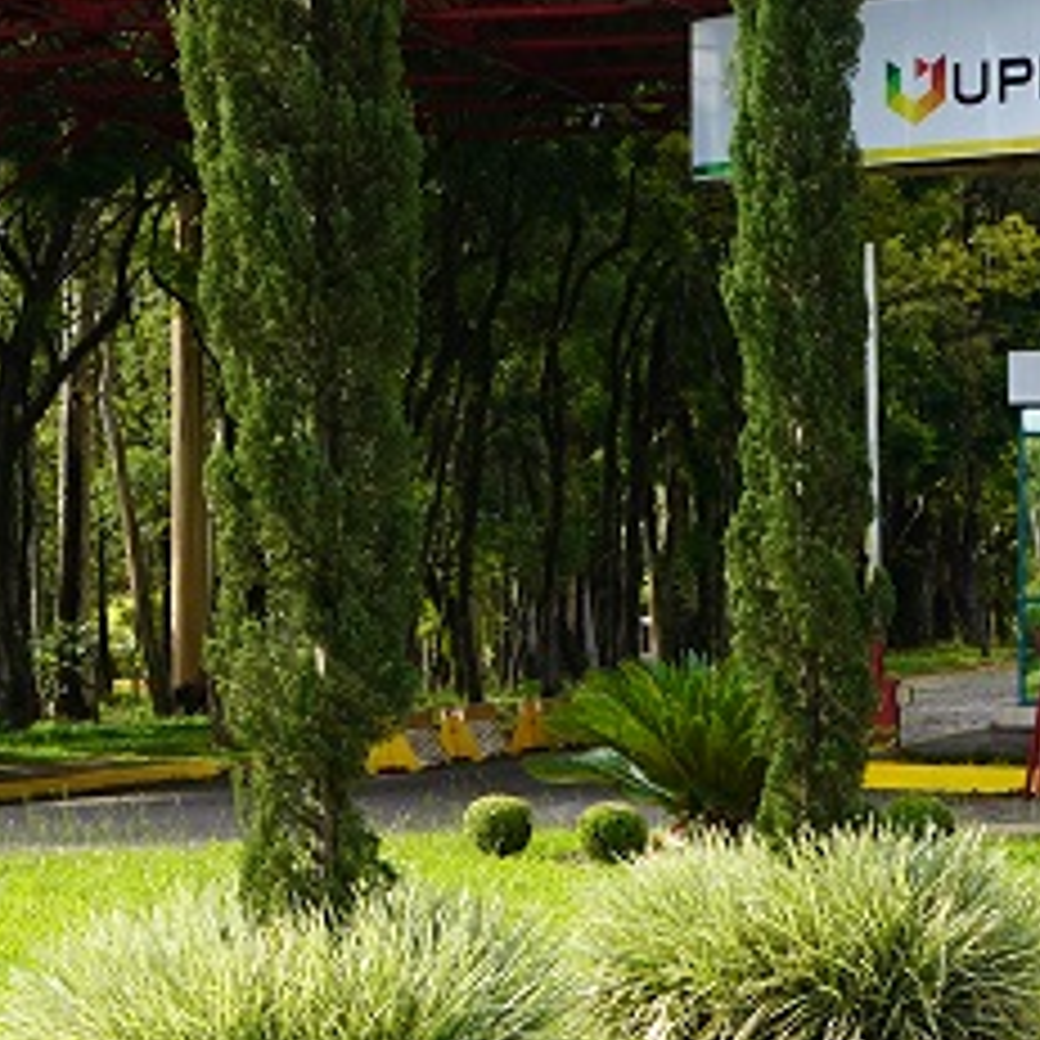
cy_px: 356
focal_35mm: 146
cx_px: -279
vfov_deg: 12.0
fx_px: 4963
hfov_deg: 11.7
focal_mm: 33
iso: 100
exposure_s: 1/100
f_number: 6.3
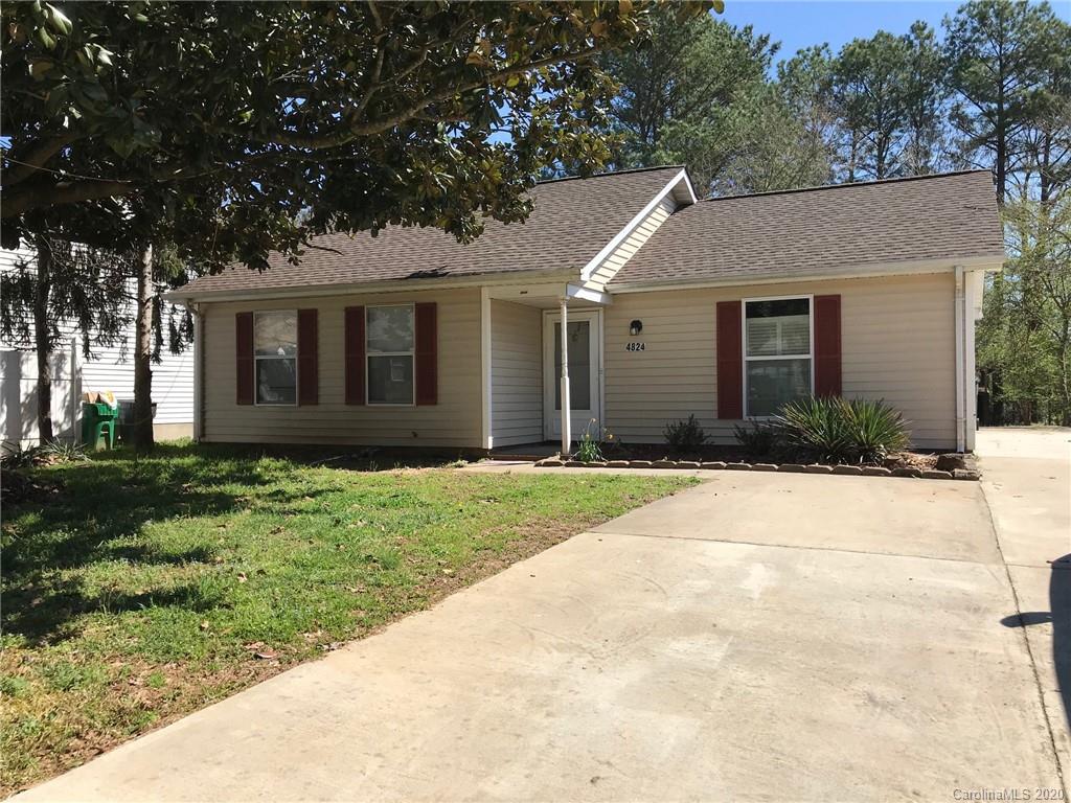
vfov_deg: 49.7
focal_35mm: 28
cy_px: 402
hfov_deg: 63.4
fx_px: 866
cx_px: 536
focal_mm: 3.99
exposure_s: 1/1916
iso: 20
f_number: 1.8
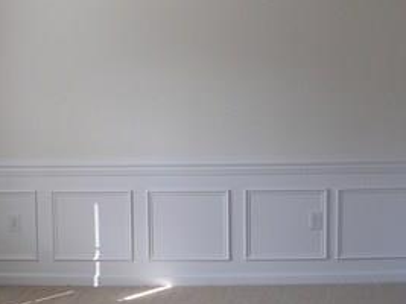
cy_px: 68
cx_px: 189
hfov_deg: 26.7
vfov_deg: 20.0
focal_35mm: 73
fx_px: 856
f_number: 2.8
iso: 50
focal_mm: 5.8
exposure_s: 1/73.8
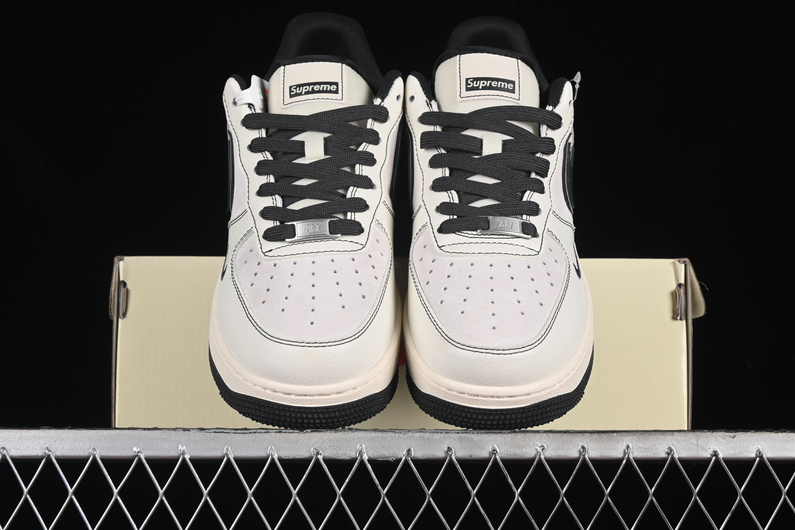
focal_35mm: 75
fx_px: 1656
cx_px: 398
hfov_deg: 27.0
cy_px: 265
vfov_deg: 18.2
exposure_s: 1/80
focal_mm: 50
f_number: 8
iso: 160
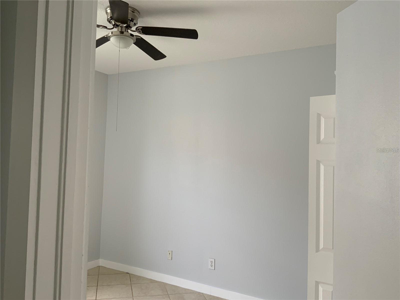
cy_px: 150
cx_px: 200
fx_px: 335
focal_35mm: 29
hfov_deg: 61.7
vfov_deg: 48.2
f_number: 1.8
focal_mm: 3
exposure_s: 1/120
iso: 64
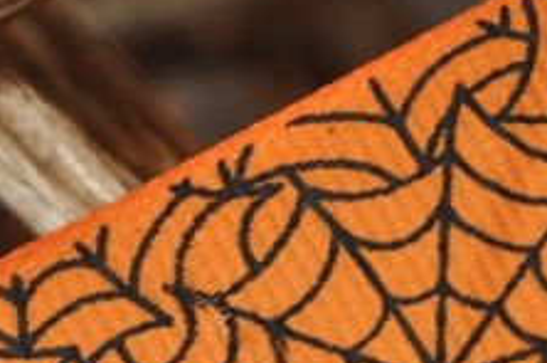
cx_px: 195
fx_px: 3942
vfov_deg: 5.2
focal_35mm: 260
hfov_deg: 7.9
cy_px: 463
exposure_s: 1/100
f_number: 5.3
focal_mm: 48
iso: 400
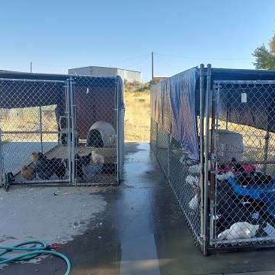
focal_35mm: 29
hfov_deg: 55.2
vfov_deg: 55.6
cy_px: 135
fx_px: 261
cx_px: 167
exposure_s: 1/352
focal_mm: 5.23
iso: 25
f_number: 1.8
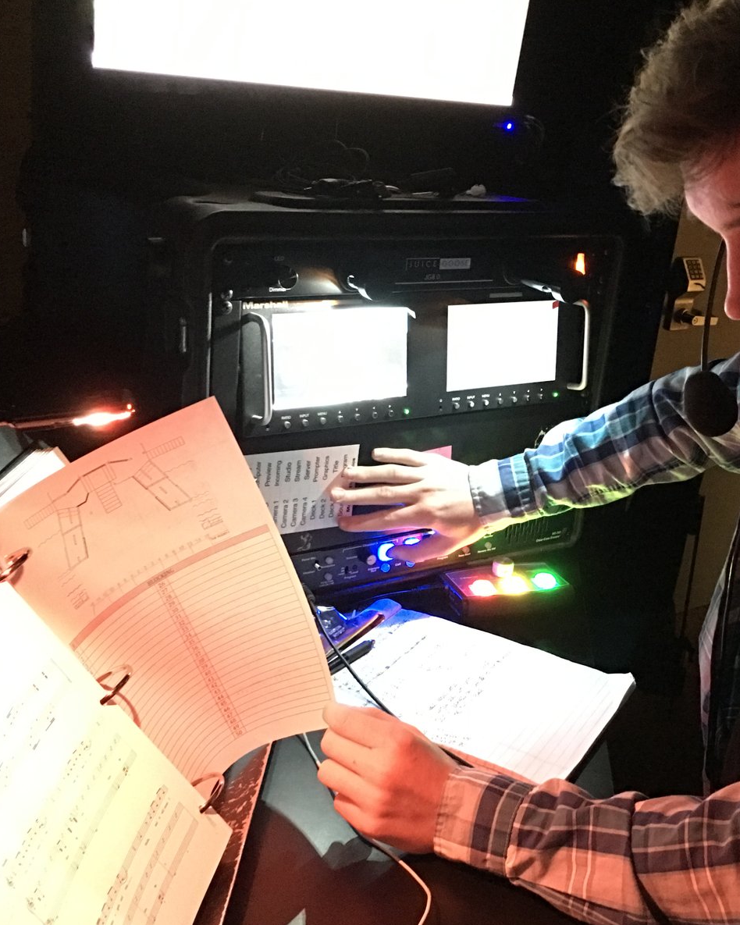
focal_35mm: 43
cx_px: 468
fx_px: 1177
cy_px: 525
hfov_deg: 34.7
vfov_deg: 42.8
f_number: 2.2
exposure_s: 1/4
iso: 400
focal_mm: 4.15
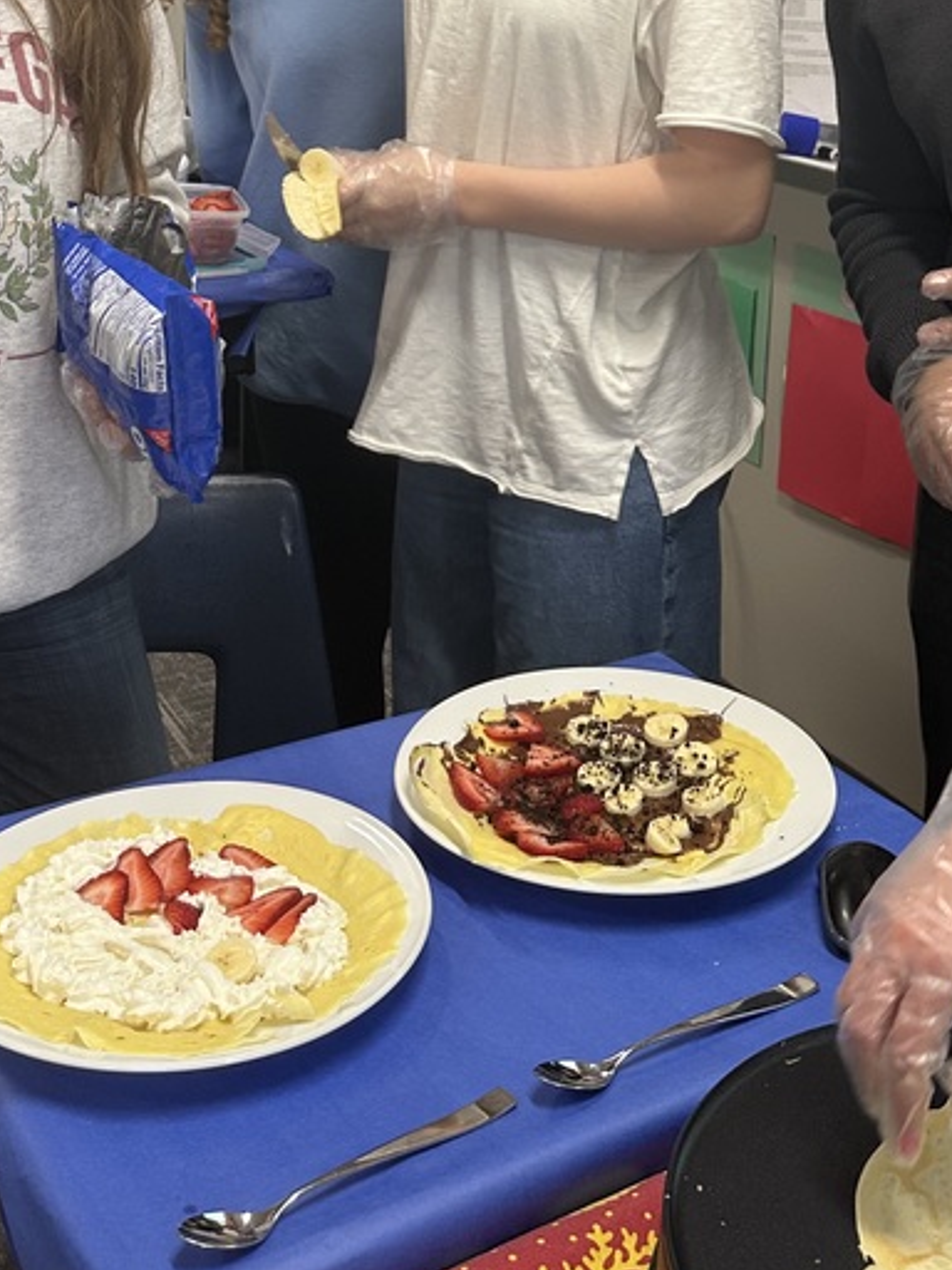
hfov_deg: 30.3
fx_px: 1760
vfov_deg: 38.0
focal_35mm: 48
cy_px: 226
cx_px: 503
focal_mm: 6.86
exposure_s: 1/60
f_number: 1.78
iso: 160
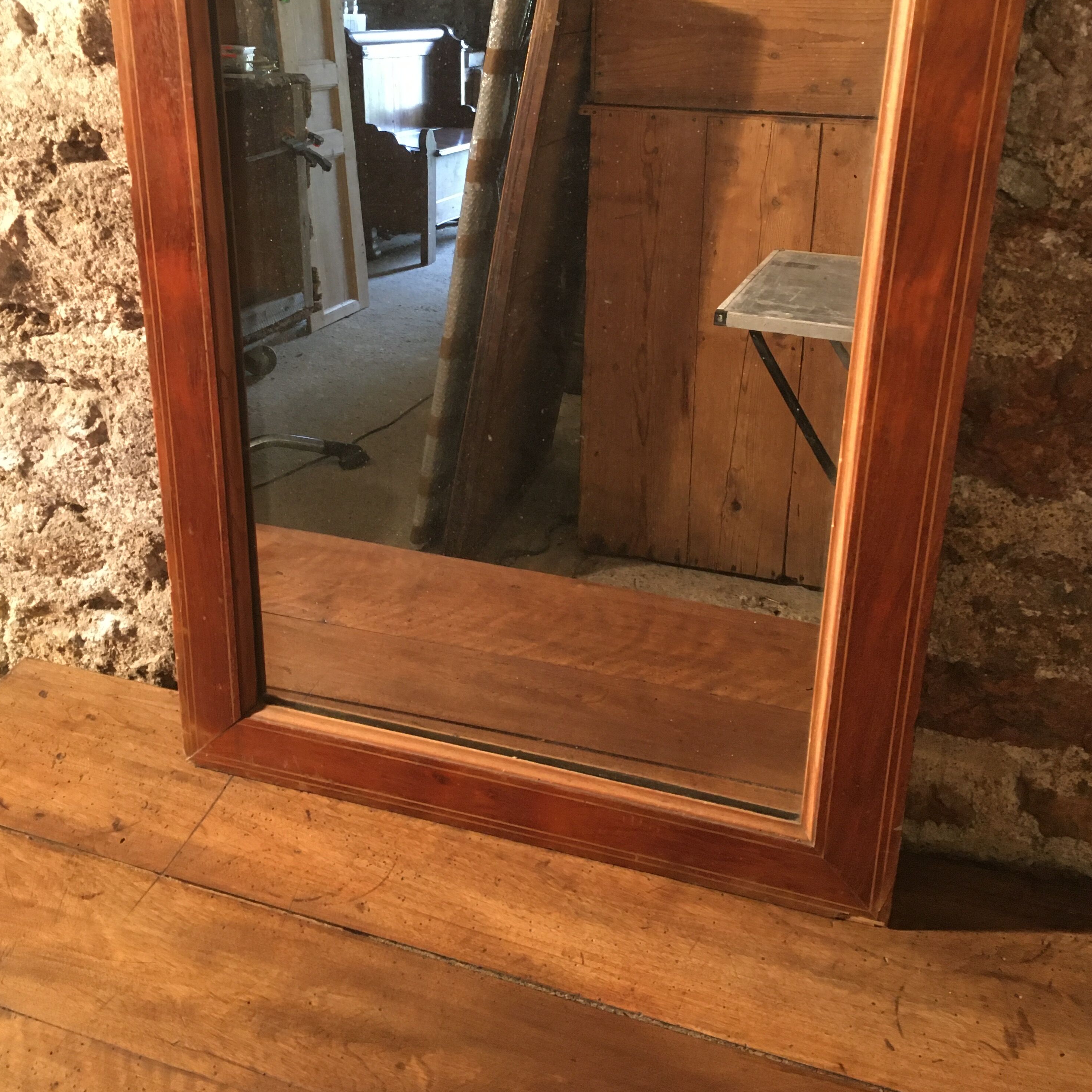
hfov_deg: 47.2
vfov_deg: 46.4
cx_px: 551
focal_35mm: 35
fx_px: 1249
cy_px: 358
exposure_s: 1/20
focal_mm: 4.15
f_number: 2.2
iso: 200
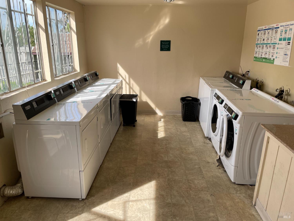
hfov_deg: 67.3
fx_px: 221
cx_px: 147
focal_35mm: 26
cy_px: 110
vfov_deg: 53.1
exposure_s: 1/545
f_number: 1.6
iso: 32
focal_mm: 4.2
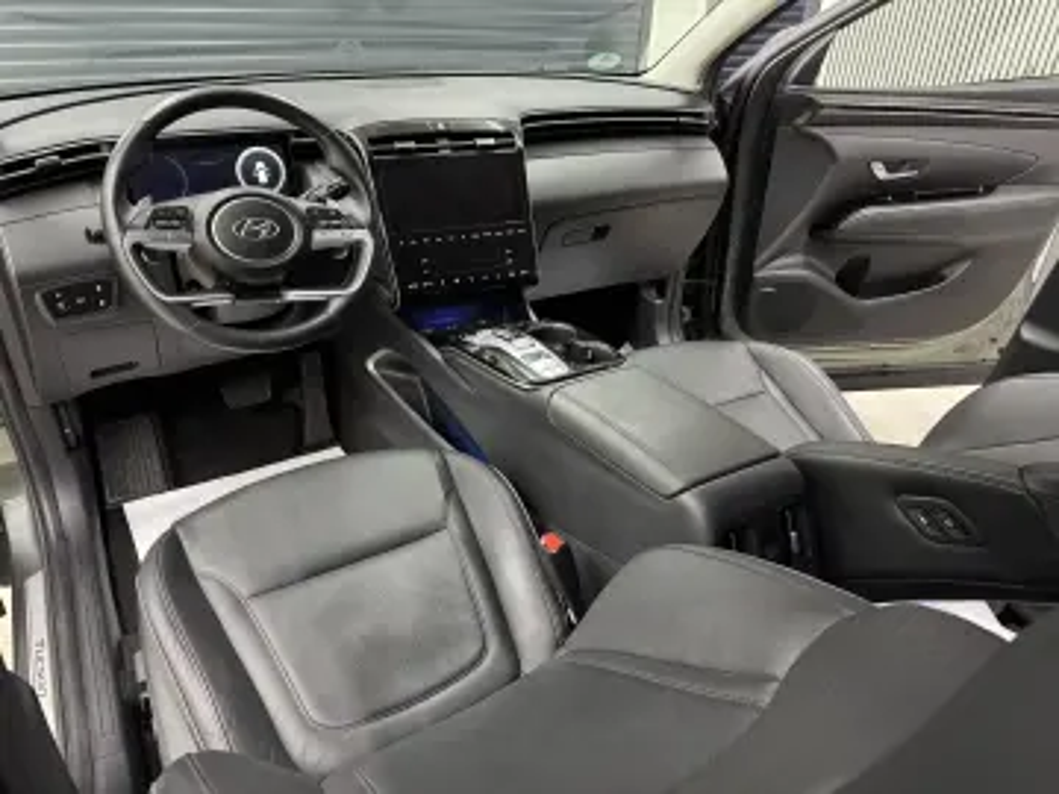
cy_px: 397
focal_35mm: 24
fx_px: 734
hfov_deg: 71.6
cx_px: 530
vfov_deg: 56.8
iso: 1000
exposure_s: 1/40
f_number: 1.78
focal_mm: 6.76
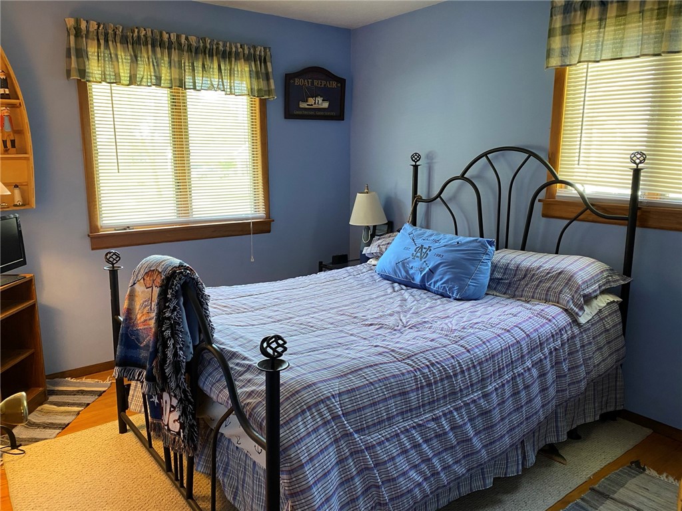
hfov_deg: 67.3
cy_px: 256
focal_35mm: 26
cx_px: 341
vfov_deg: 53.1
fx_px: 512
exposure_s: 1/60
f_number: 1.8
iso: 250
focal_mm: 4.25
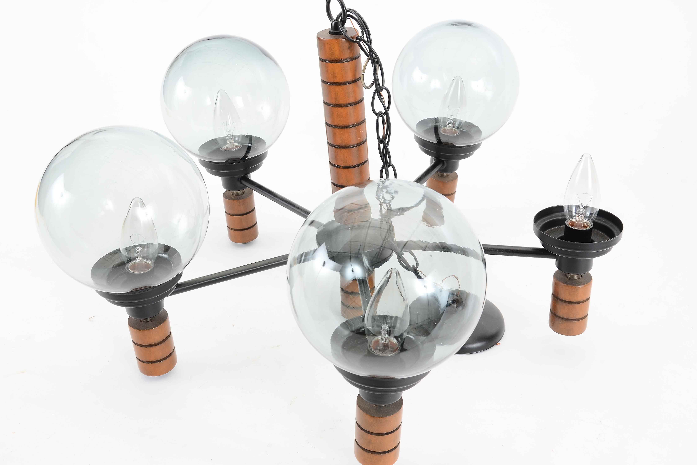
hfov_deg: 46.8
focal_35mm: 42
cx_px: 350
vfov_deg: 32.2
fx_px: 804
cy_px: 226
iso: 160
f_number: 7.1
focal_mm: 25
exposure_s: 1/80
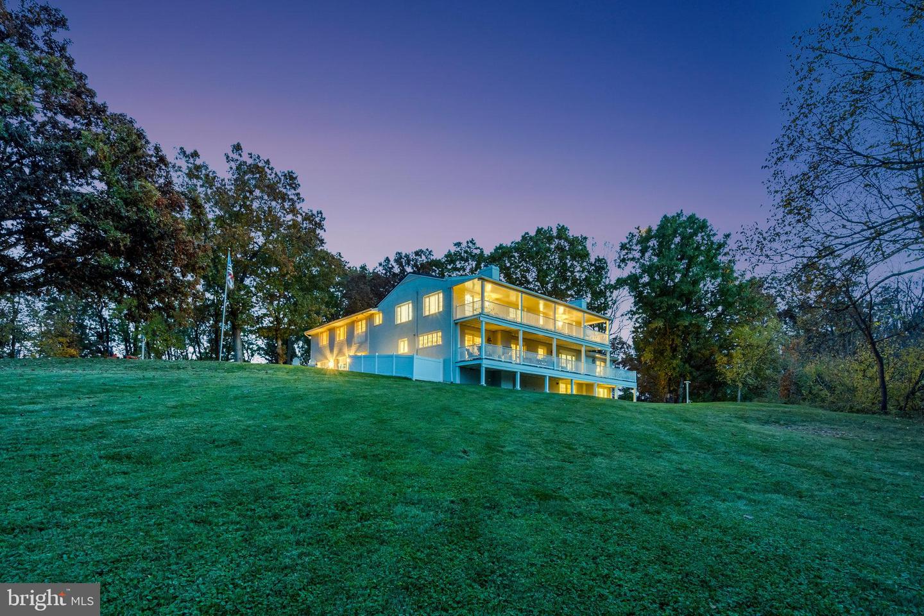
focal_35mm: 16
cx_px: 462
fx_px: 411
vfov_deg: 73.7
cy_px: 308
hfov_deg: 96.7
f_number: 8
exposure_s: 2
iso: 1250
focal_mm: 16
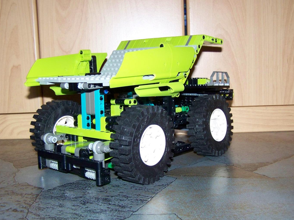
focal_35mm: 43
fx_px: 365
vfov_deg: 33.6
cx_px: 141
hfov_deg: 43.8
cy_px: 117
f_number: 2.8
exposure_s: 1/30
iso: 200
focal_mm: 6.3
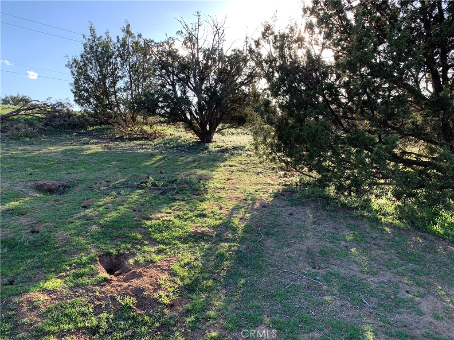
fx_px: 341
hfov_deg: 67.3
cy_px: 170
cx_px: 227
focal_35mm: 26
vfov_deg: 53.1
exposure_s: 1/348
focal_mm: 4.25
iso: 25
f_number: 1.8
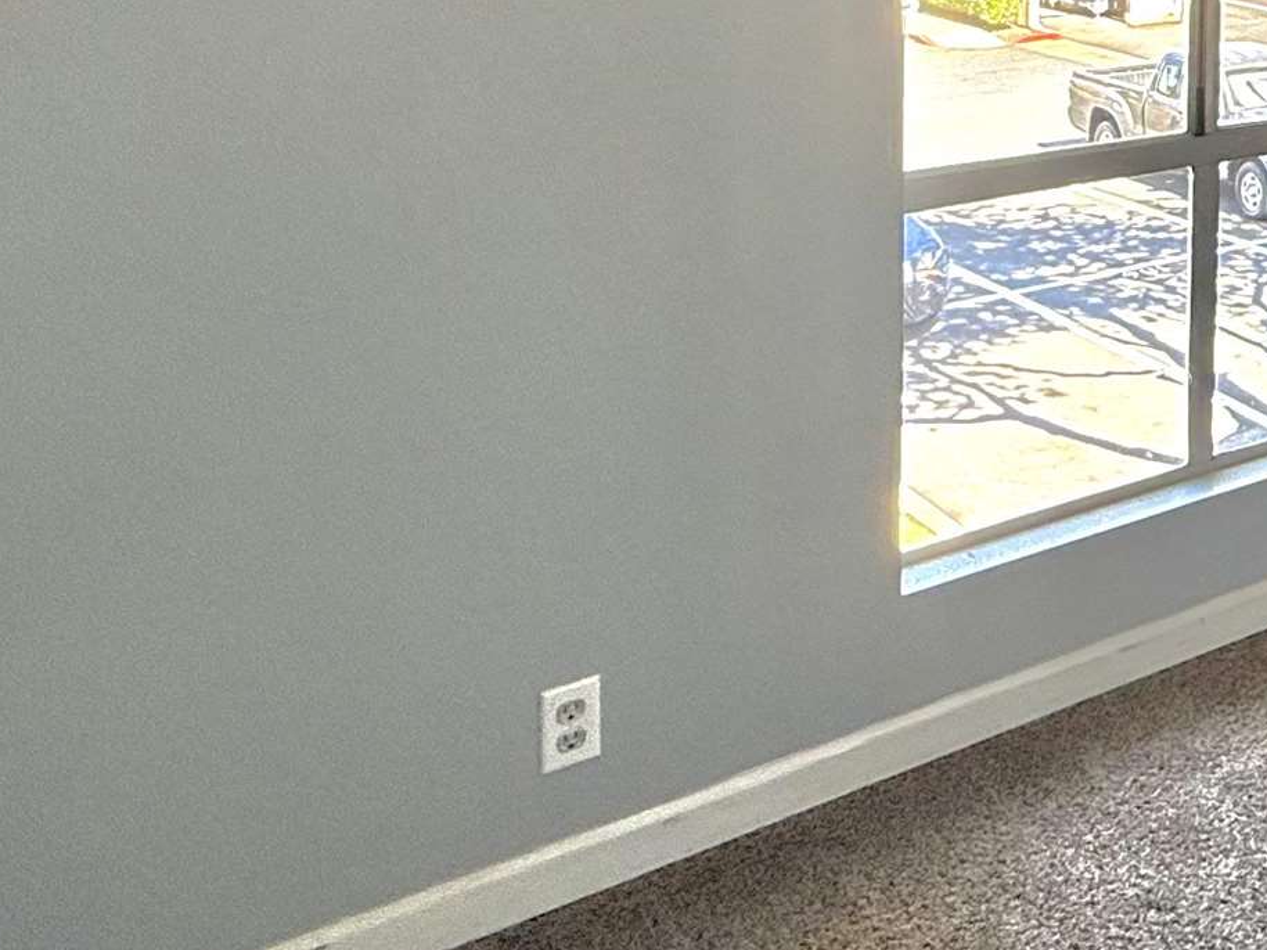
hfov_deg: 31.1
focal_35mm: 47
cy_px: -136
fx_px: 1720
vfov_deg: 27.7
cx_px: 1662
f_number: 2.2
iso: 80
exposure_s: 1/99
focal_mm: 2.22
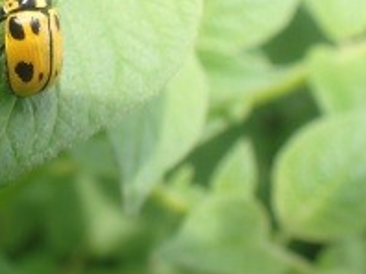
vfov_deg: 21.1
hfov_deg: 27.3
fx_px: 718
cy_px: 26
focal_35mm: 68
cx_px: 18
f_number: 3.2
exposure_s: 1/200
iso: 100
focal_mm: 5.4
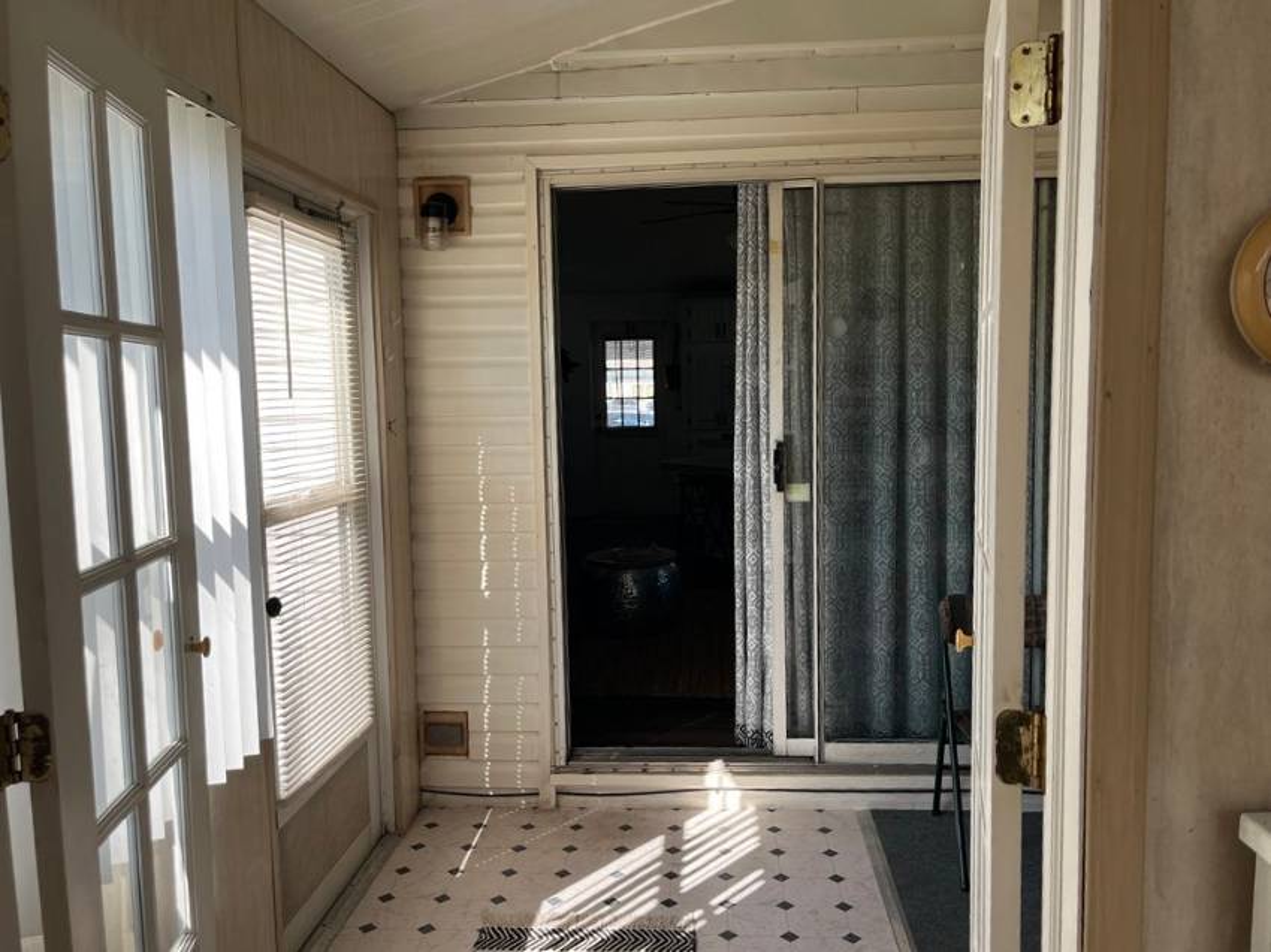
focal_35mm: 26
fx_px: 954
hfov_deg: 67.3
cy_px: 476
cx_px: 636
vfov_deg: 53.0
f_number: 1.6
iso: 50
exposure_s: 1/544
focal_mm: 5.1
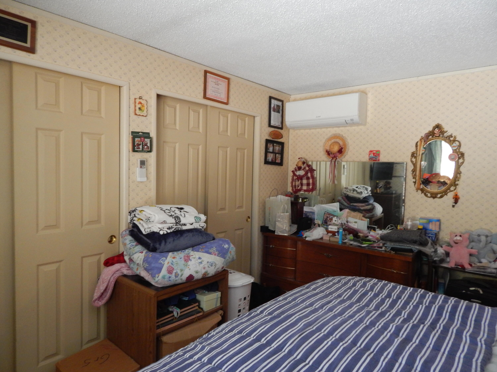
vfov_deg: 58.9
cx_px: 248
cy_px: 186
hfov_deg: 73.9
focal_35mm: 23
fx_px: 330
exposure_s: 1/20
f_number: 3
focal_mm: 4
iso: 400
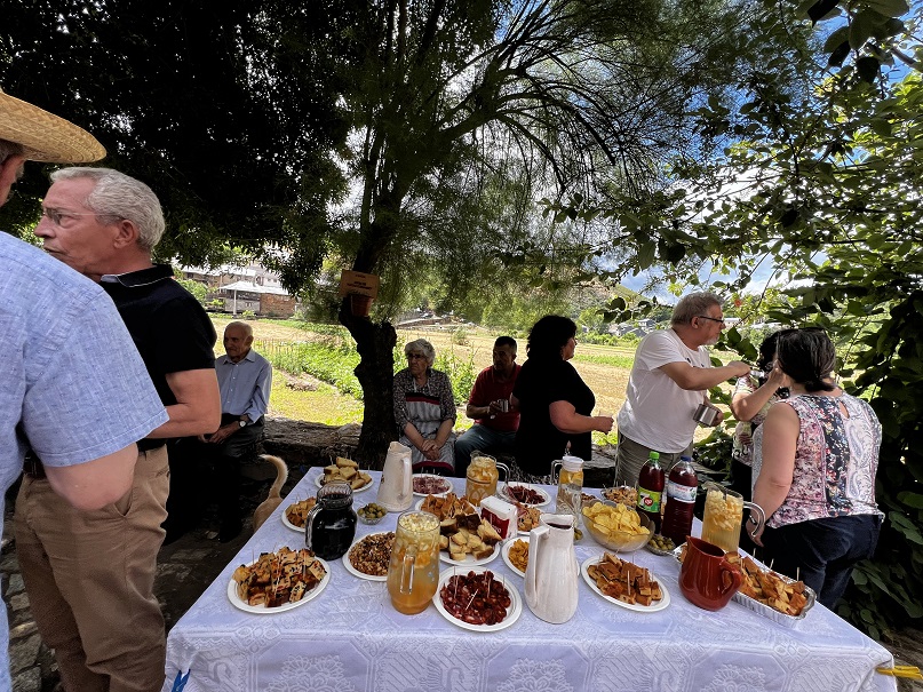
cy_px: 346
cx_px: 462
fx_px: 347
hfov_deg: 106.2
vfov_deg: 89.9
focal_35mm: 13
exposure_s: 1/447
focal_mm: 1.57
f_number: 1.8
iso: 32
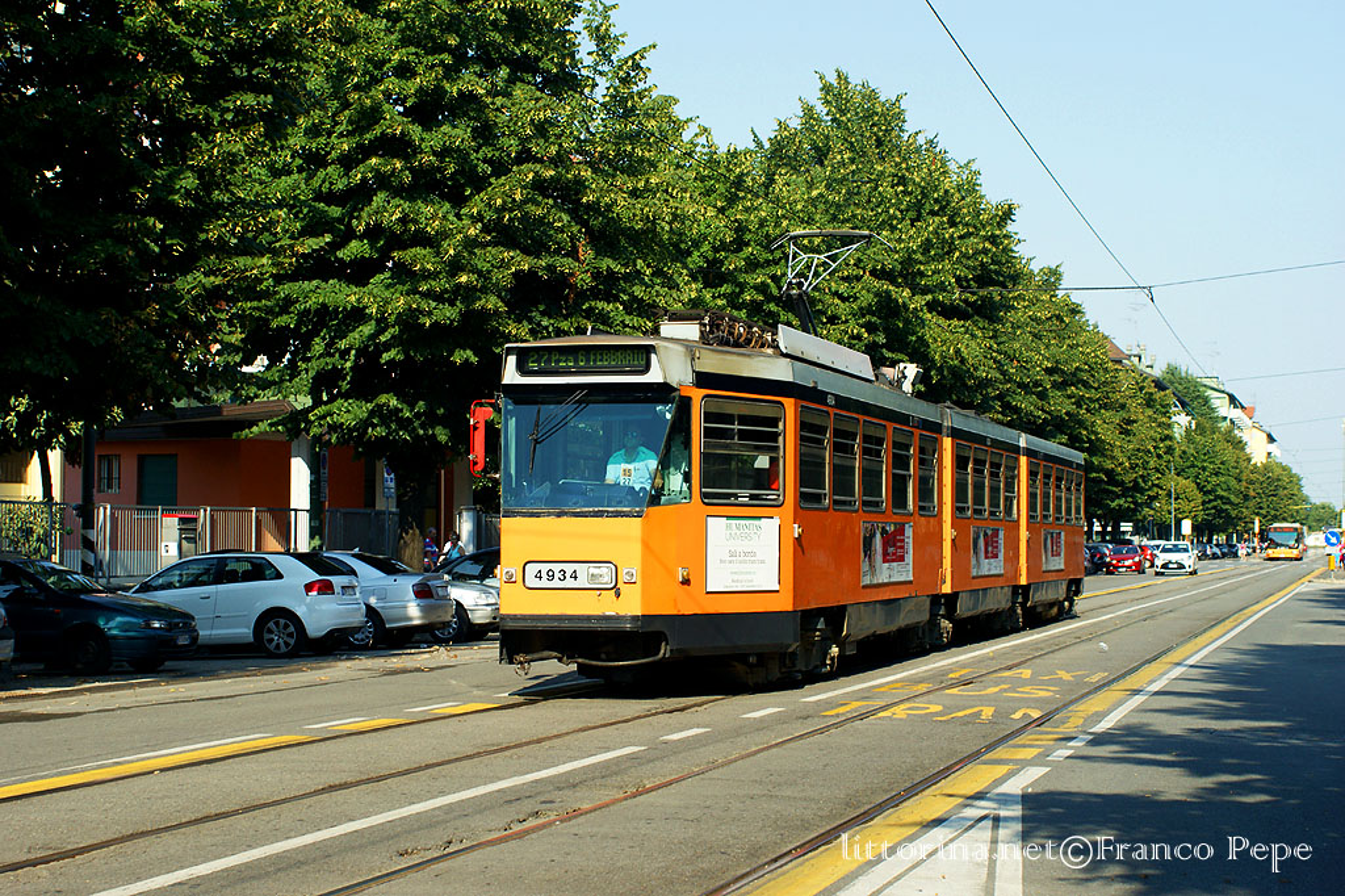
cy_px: 448
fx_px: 2521
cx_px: 672
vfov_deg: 20.1
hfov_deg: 29.9
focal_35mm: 68
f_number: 6.3
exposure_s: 1/500
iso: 200
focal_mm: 45
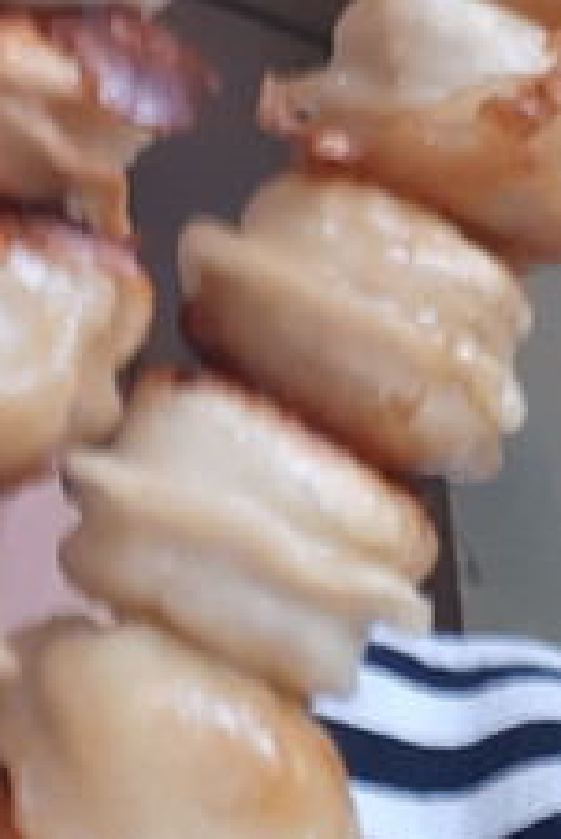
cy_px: -123
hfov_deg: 12.0
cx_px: 67
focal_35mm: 114
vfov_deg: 17.2
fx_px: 2660
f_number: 2
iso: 100
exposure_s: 1/33
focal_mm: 3.75
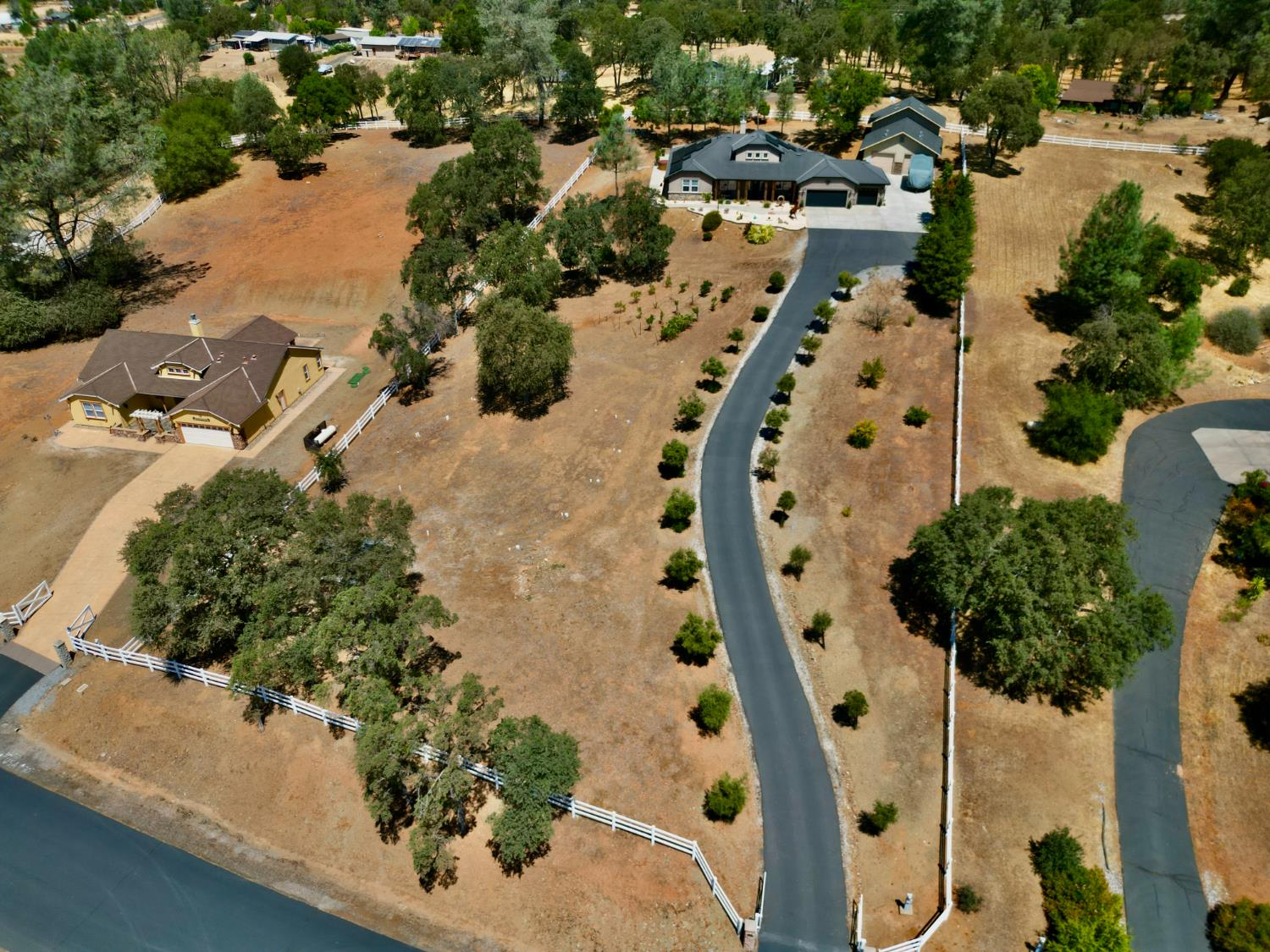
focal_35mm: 24
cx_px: 635
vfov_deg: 56.8
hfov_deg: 71.6
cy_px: 476
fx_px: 881
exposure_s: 1/2500
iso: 100
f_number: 1.7
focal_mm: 6.72
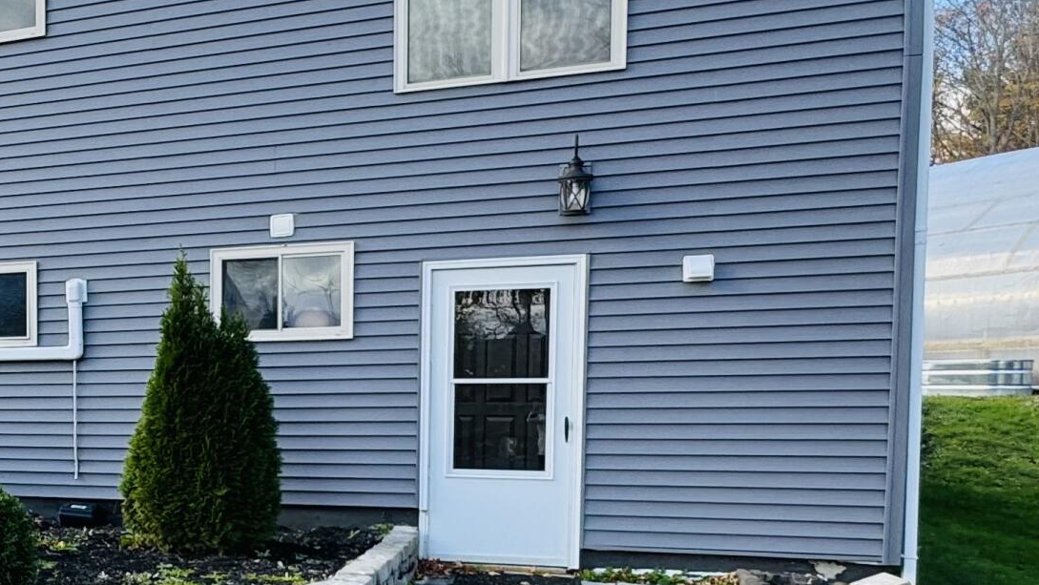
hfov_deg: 42.6
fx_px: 1157
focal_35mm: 42
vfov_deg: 27.8
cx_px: 32
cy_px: 461
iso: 40
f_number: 2.2
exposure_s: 1/224
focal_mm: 2.22
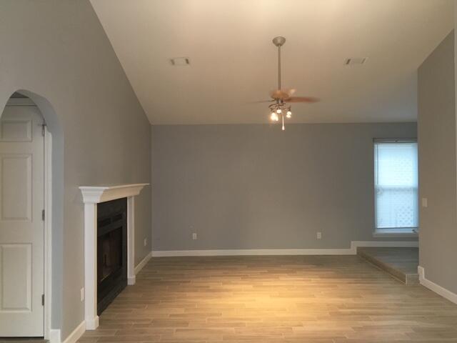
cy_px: 172
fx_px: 383
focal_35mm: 29
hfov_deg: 61.7
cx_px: 228
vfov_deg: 48.2
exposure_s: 1/30
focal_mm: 4.15
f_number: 2.2
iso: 125
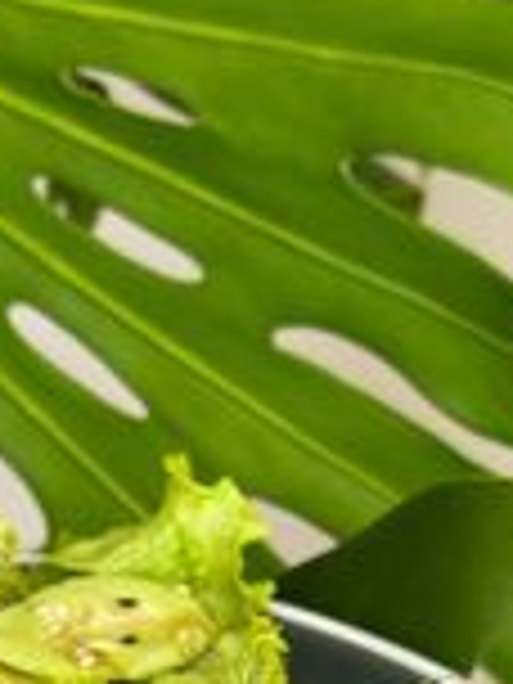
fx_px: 2668
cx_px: 76
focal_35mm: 135
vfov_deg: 14.0
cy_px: 929
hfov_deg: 10.9
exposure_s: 1/250
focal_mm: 6.86
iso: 64
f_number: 1.8
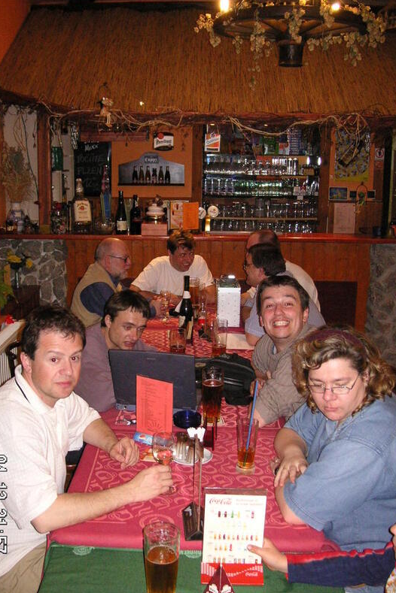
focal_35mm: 39
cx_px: 181
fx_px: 643
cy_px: 295
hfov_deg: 34.2
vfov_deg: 49.6
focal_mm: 6.1
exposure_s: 1/45
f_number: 2.8
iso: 160
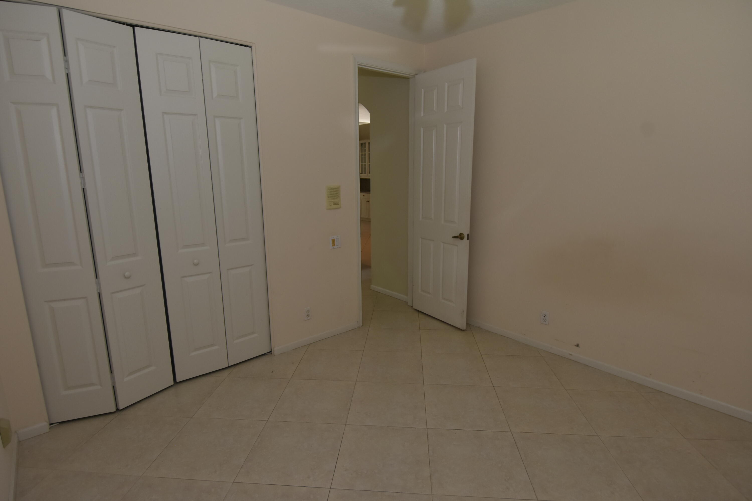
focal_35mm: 18
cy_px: 250
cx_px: 376
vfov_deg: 67.4
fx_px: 376
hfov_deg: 90.0
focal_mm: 12
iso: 800
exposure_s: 1/60
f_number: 5.6
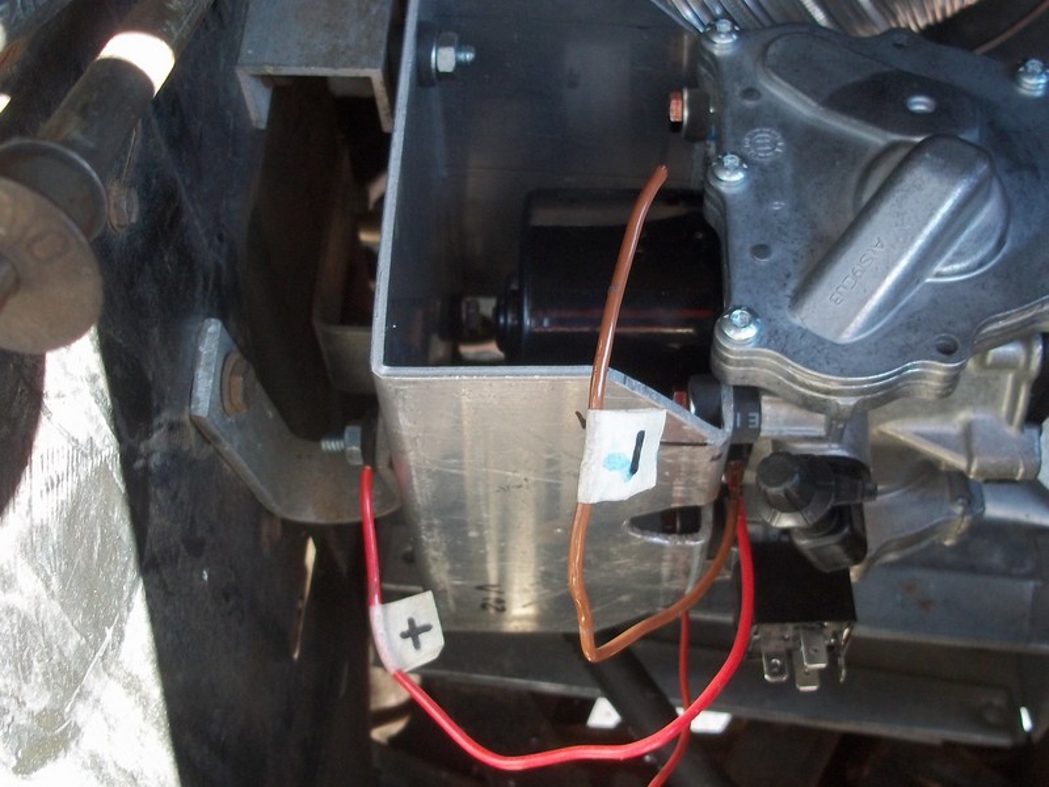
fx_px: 1091
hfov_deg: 51.4
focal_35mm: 36
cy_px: 394
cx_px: 524
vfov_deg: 39.7
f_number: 3.1
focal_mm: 6.5
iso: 119
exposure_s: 1/30
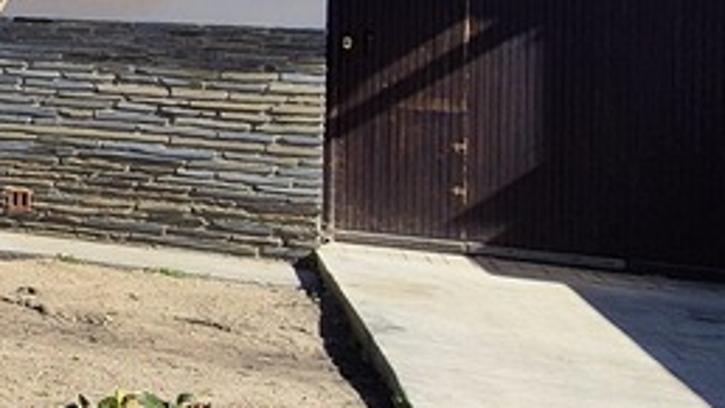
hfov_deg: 20.6
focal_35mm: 66
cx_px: -624
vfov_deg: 17.6
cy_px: -42
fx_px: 1269
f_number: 2.2
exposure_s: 1/2384
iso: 50
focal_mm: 2.2
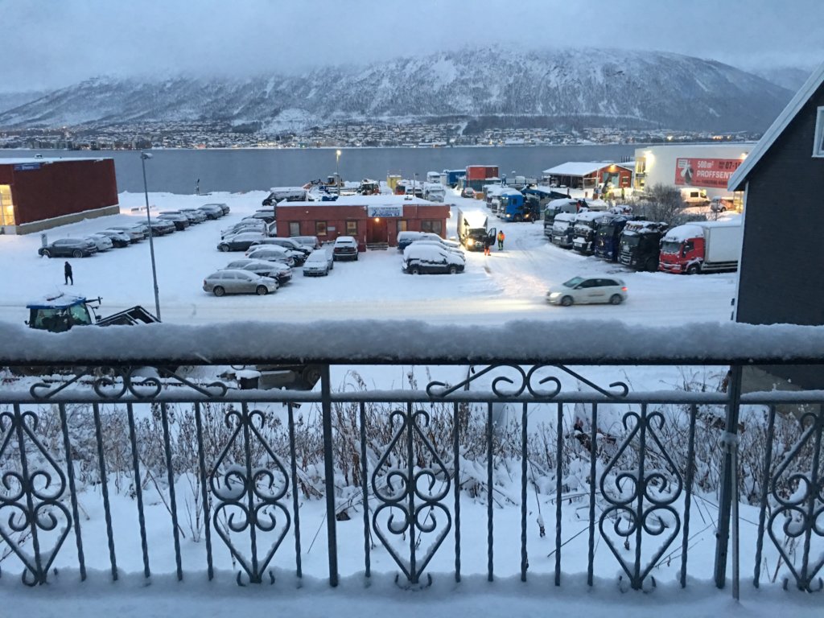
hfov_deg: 61.7
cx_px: 412
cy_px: 309
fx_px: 690
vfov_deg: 48.2
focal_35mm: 29
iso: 80
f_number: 2.2
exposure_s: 1/10
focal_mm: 4.15
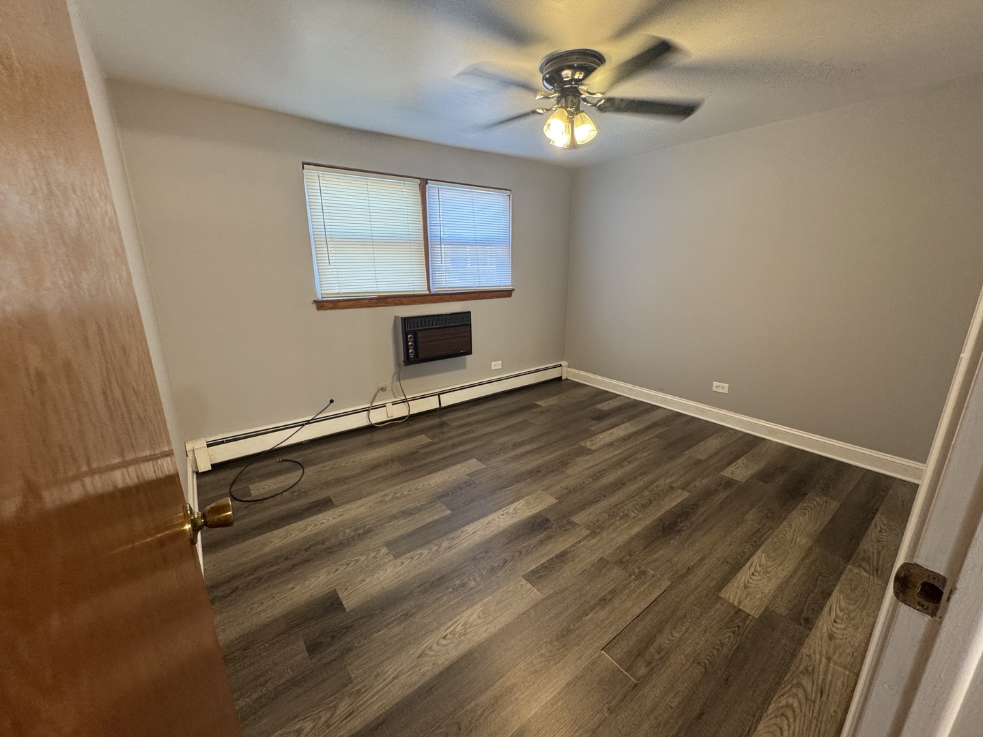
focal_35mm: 14
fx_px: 398
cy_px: 368
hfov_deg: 102.1
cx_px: 492
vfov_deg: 85.7
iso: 200
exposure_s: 1/60
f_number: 2.2
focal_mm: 2.22
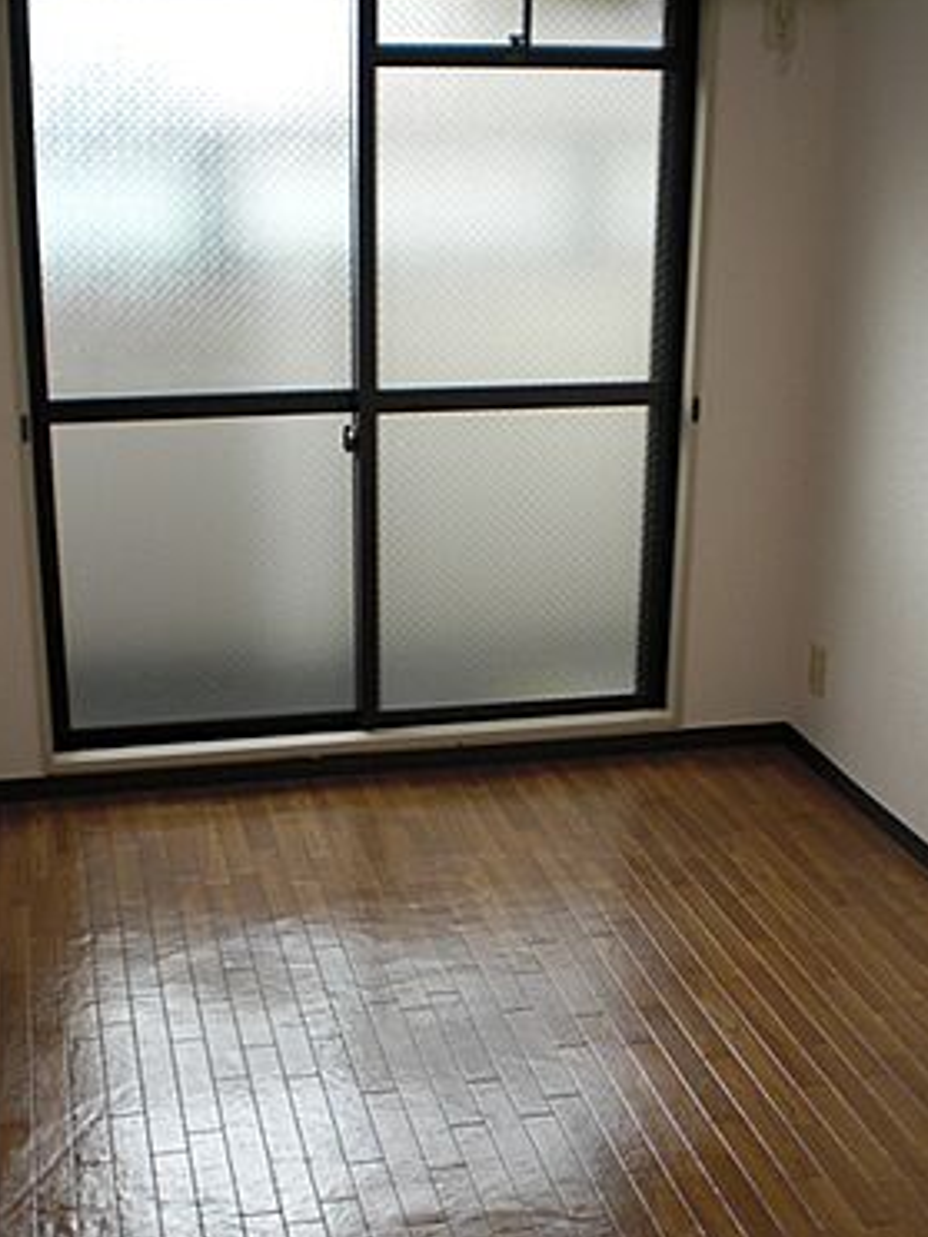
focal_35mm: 49
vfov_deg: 38.6
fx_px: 1751
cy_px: 778
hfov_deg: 29.7
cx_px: 449
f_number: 3.1
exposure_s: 1/100
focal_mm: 6.3
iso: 100
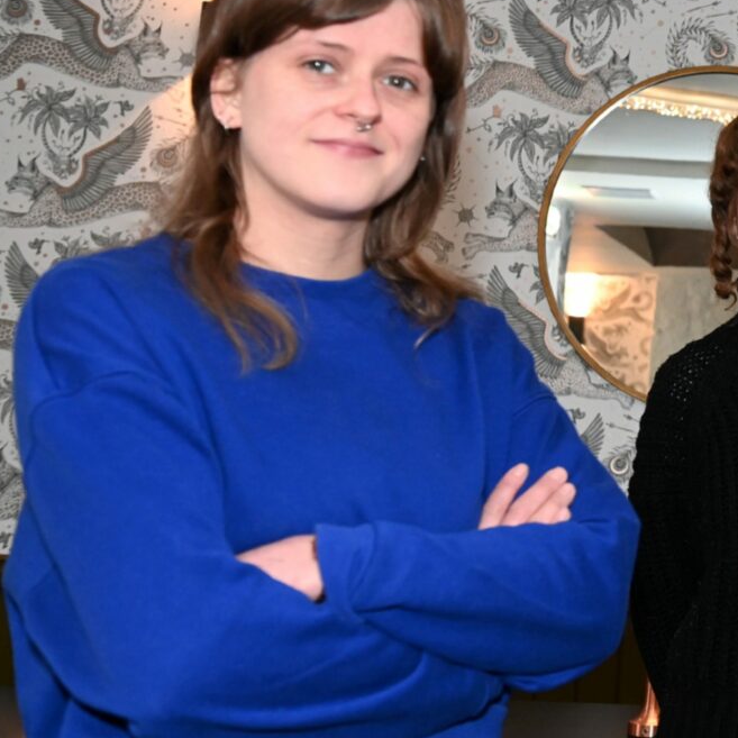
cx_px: 962
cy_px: 199
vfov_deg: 22.6
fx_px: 1833
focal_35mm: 76
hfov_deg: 20.7
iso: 2000
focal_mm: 34
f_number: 5
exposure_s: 1/60
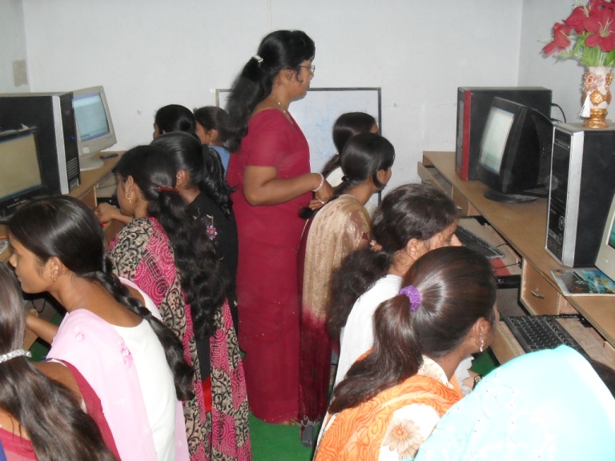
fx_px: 675
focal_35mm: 38
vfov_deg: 37.7
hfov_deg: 49.0
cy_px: 230
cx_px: 308
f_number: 2.8
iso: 200
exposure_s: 1/45
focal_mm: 6.3
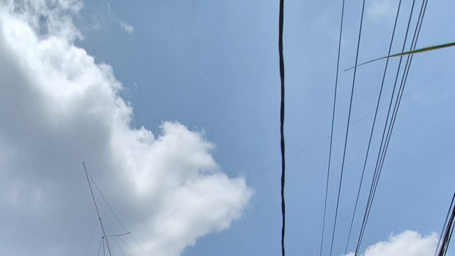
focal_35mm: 40
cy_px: 456
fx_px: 483
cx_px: 96
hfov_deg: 47.9
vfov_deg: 20.9
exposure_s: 1/2696
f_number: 2.2
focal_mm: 1.74
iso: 50
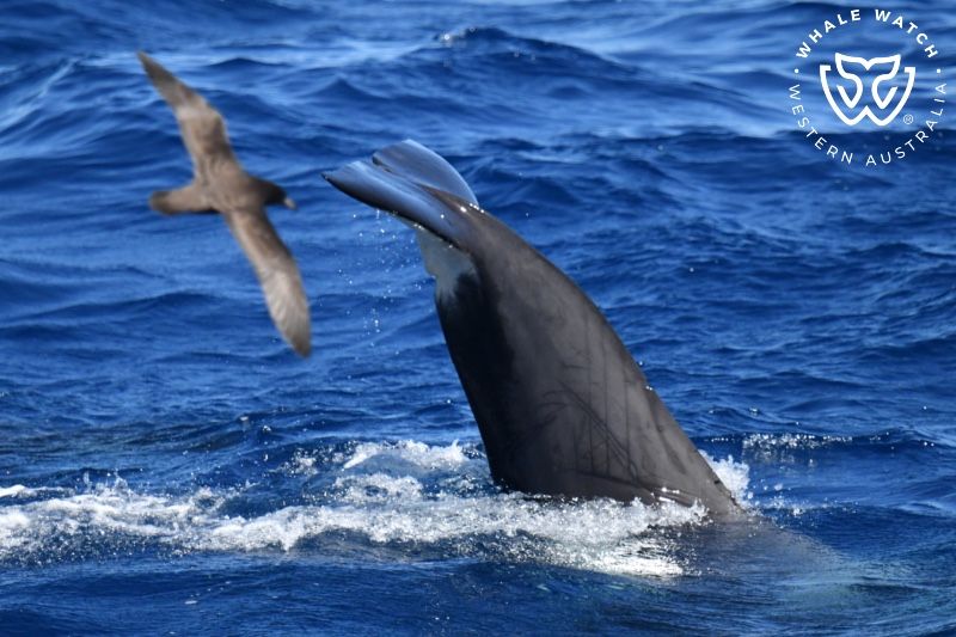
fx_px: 15929
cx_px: 478
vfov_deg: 2.3
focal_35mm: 600
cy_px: 318
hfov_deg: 3.4
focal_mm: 600
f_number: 6.3
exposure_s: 1/8000
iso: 1800
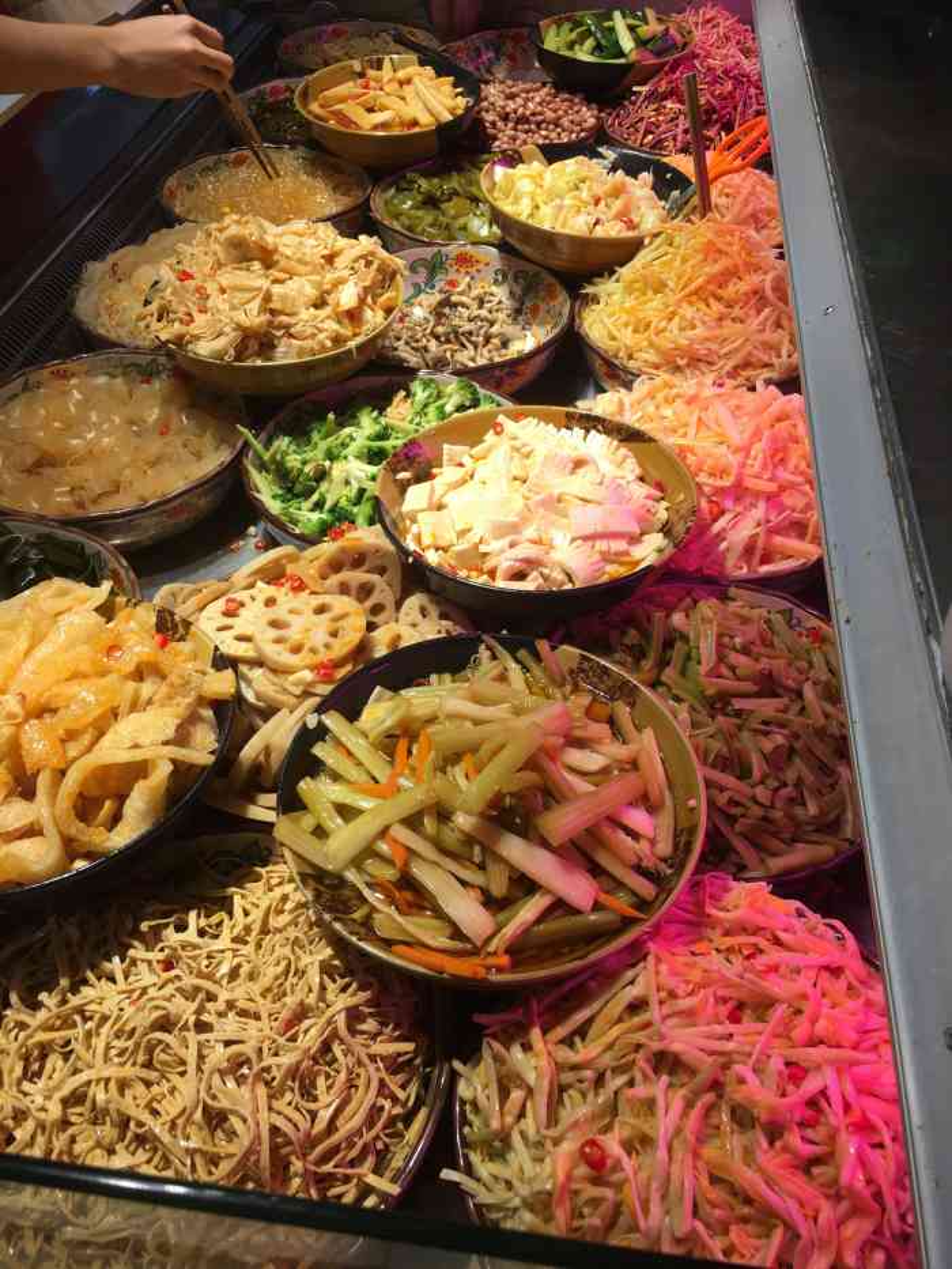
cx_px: 476
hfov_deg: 48.2
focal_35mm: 29
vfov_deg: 61.7
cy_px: 634
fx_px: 1063
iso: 32
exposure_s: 1/100
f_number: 2.2
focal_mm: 4.15
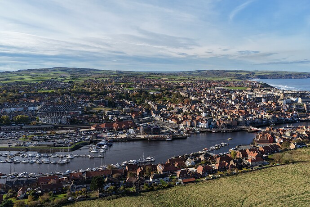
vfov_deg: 46.4
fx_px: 241
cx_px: 155
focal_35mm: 28
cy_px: 104
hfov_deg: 65.5
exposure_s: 1/200
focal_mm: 14.45
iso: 200
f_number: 2.8
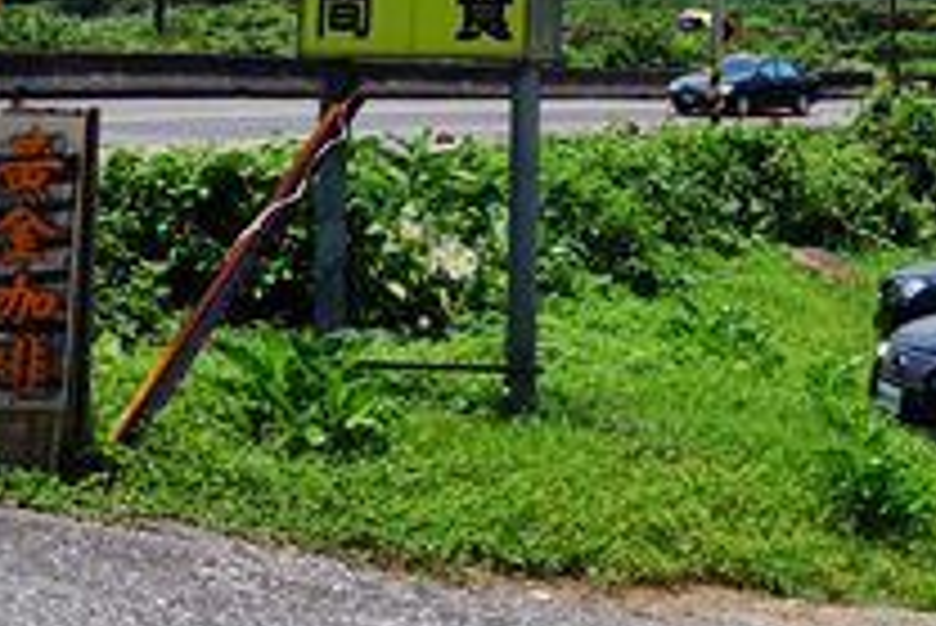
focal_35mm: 75
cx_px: 1260
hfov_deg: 23.4
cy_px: -25
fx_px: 1951
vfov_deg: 17.7
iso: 125
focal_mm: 8.8
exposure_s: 1/160
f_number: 4
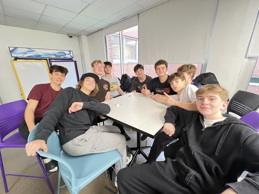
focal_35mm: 13
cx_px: 130
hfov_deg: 106.2
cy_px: 97
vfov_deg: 89.9
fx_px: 97
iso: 800
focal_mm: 1.57
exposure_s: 1/40
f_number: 1.8
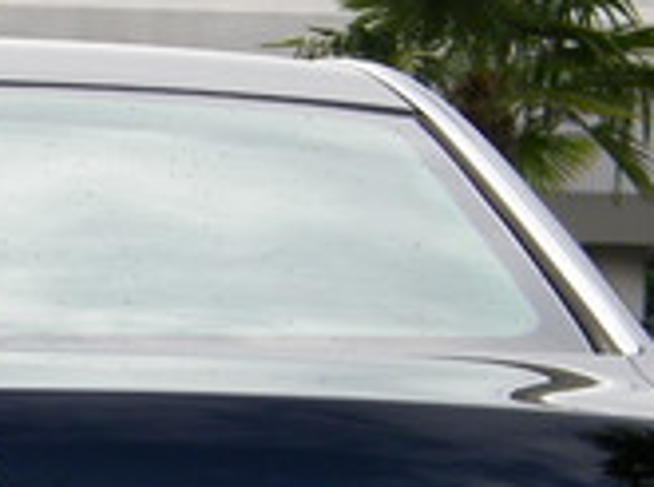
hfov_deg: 7.0
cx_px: -119
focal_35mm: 280
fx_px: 5279
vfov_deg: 5.2
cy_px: 748
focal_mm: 12.9
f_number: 4.3
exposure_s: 1/250
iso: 80
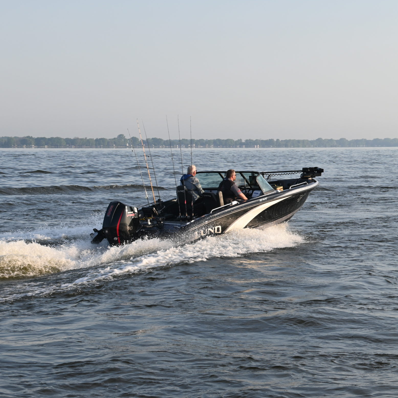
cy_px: 189
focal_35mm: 105
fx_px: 1366
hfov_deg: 16.6
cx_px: 209
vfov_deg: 16.6
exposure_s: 1/320
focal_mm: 50
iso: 100
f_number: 7.1
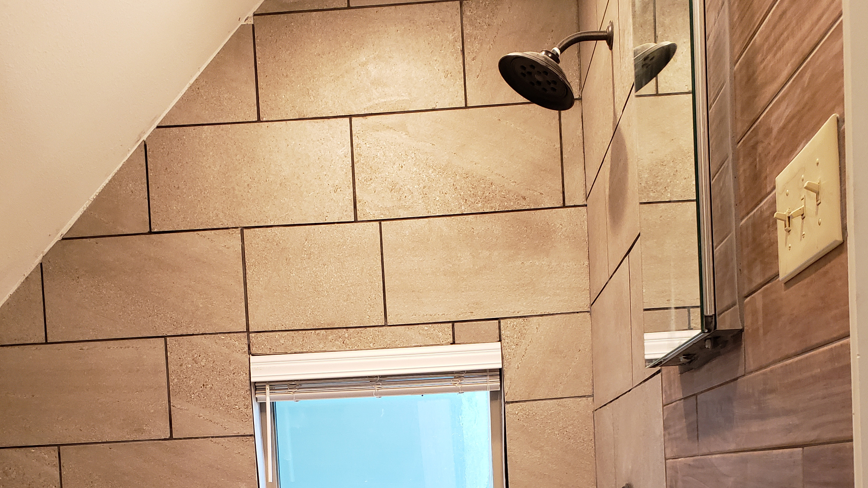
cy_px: 511
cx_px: 436
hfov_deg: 52.8
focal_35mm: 38
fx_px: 875
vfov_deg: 28.8
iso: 250
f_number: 2.4
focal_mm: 4.3
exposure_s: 1/40
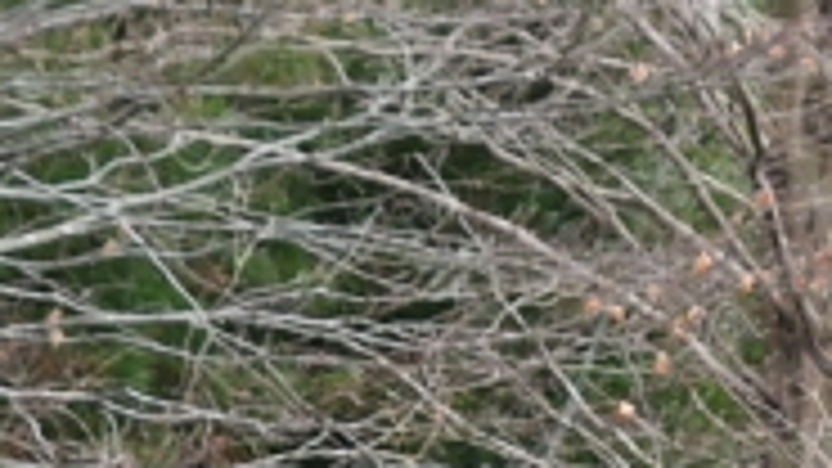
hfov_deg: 7.6
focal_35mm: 284
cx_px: 535
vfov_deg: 4.0
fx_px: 6265
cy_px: 1760
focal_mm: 24
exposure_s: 1/125
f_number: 5.6
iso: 800
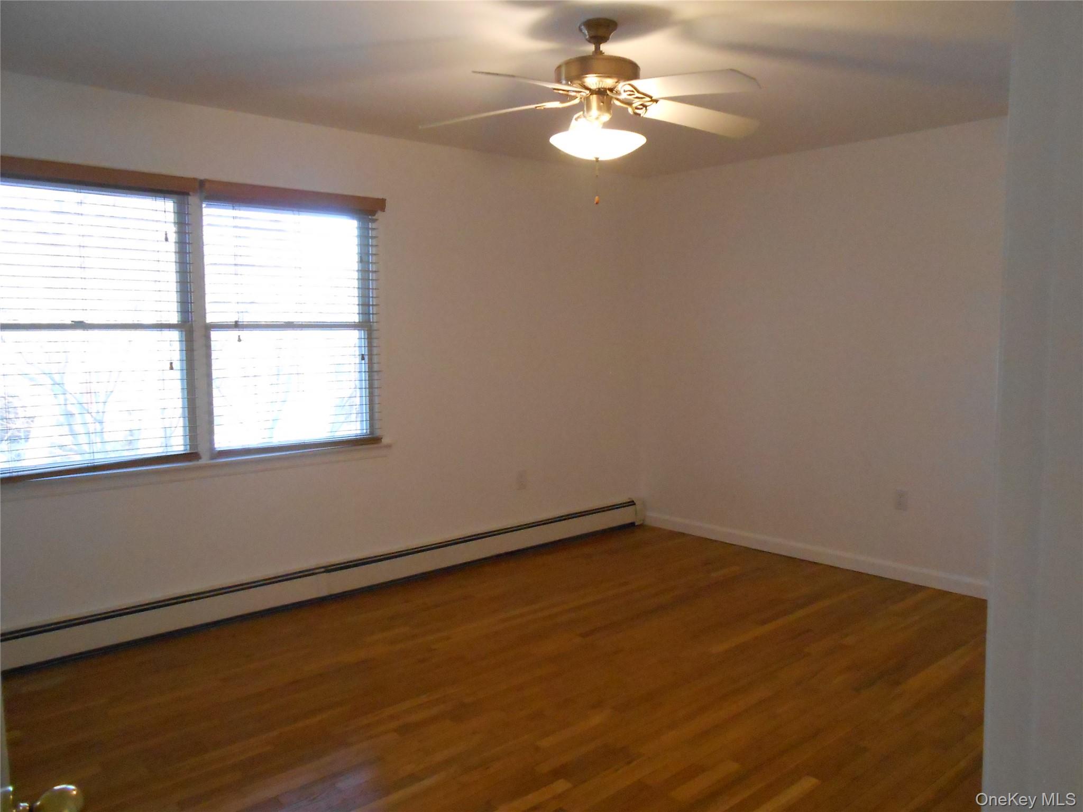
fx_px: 813
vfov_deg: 53.1
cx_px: 542
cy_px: 406
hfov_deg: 67.3
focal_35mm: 26
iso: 800
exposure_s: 1/80
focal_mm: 4.6
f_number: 3.5
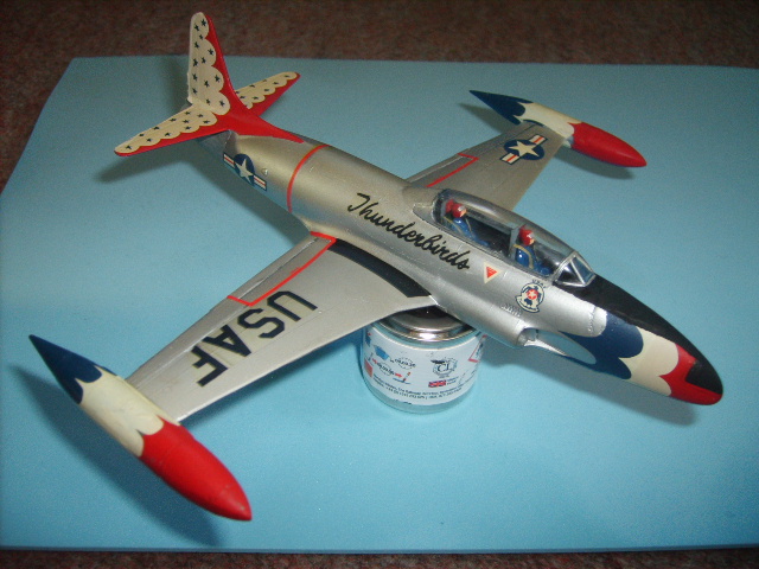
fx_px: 767
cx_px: 380
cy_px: 284
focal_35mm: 35
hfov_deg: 52.6
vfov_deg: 40.7
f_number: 2.8
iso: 100
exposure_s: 1/45
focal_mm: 5.8
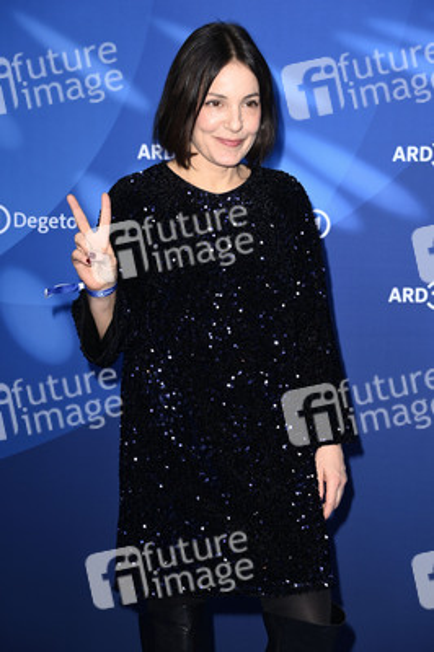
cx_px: 217
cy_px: 326
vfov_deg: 19.5
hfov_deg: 13.0
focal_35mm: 105
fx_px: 1902
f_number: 6.3
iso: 800
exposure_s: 1/250
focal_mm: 105
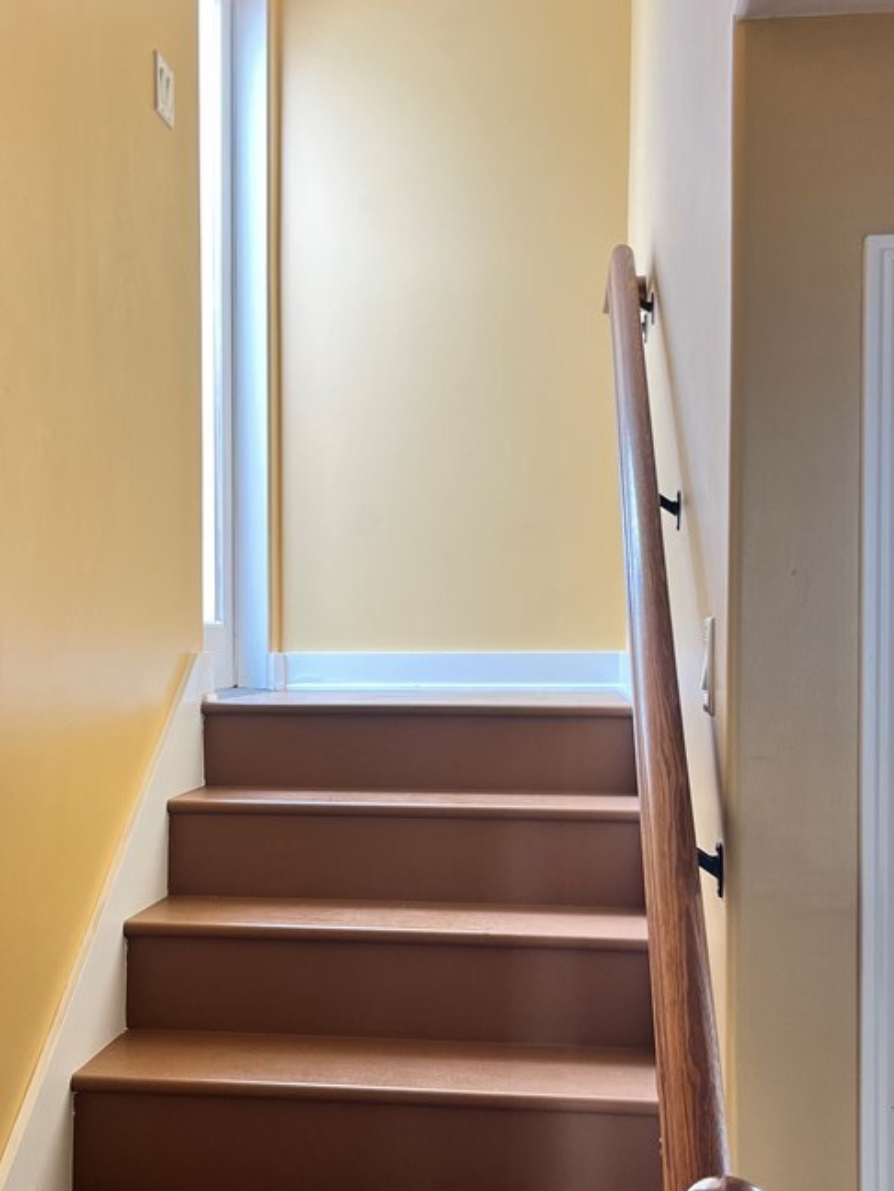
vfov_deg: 45.7
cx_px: 384
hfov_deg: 35.1
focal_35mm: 41
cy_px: 675
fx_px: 1411
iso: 80
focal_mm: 5.1
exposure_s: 1/60
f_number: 1.6
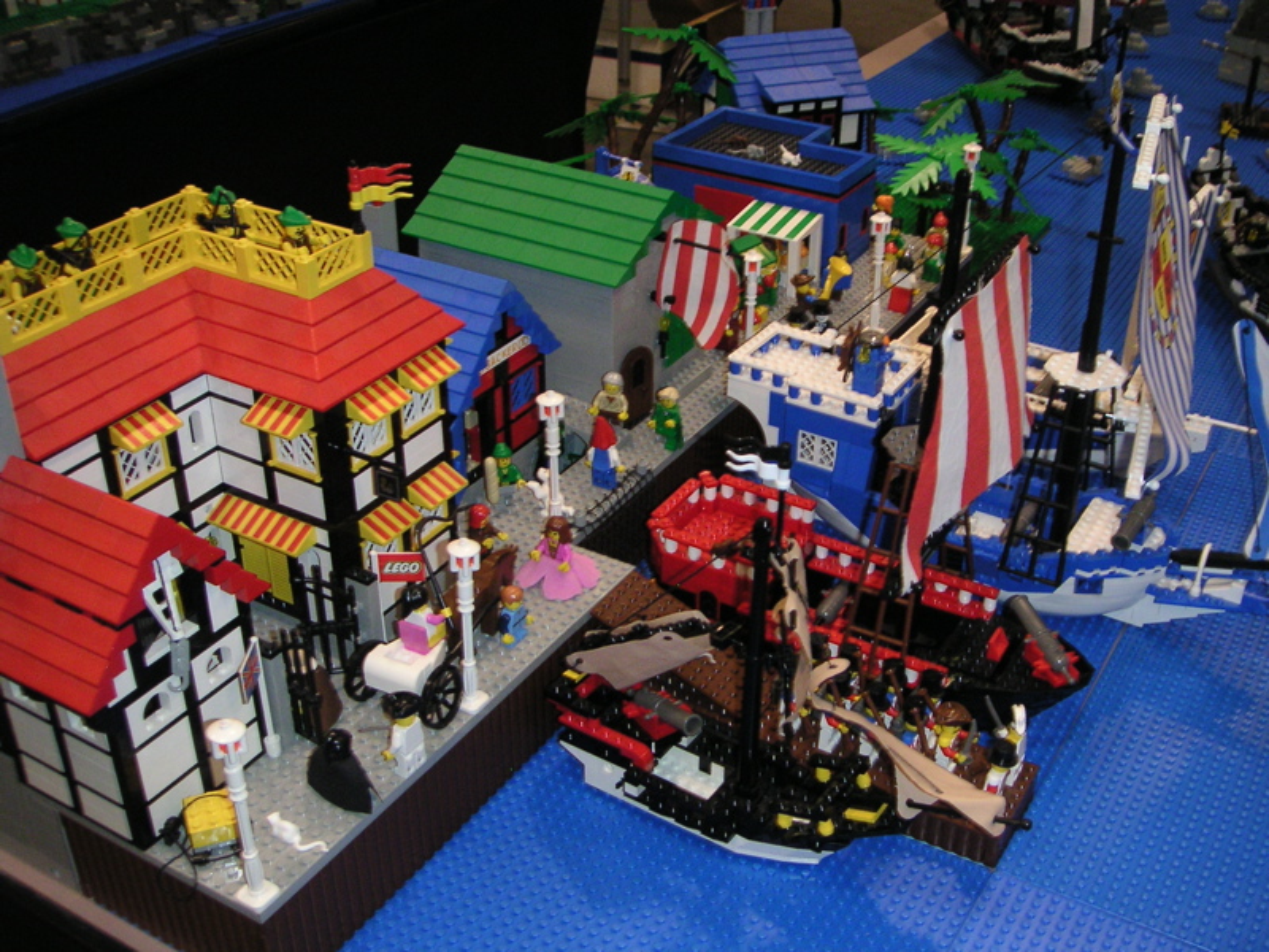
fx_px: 1393
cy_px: 476
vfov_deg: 37.7
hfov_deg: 49.0
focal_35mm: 38
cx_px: 634
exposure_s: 1/45
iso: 160
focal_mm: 6
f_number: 2.8
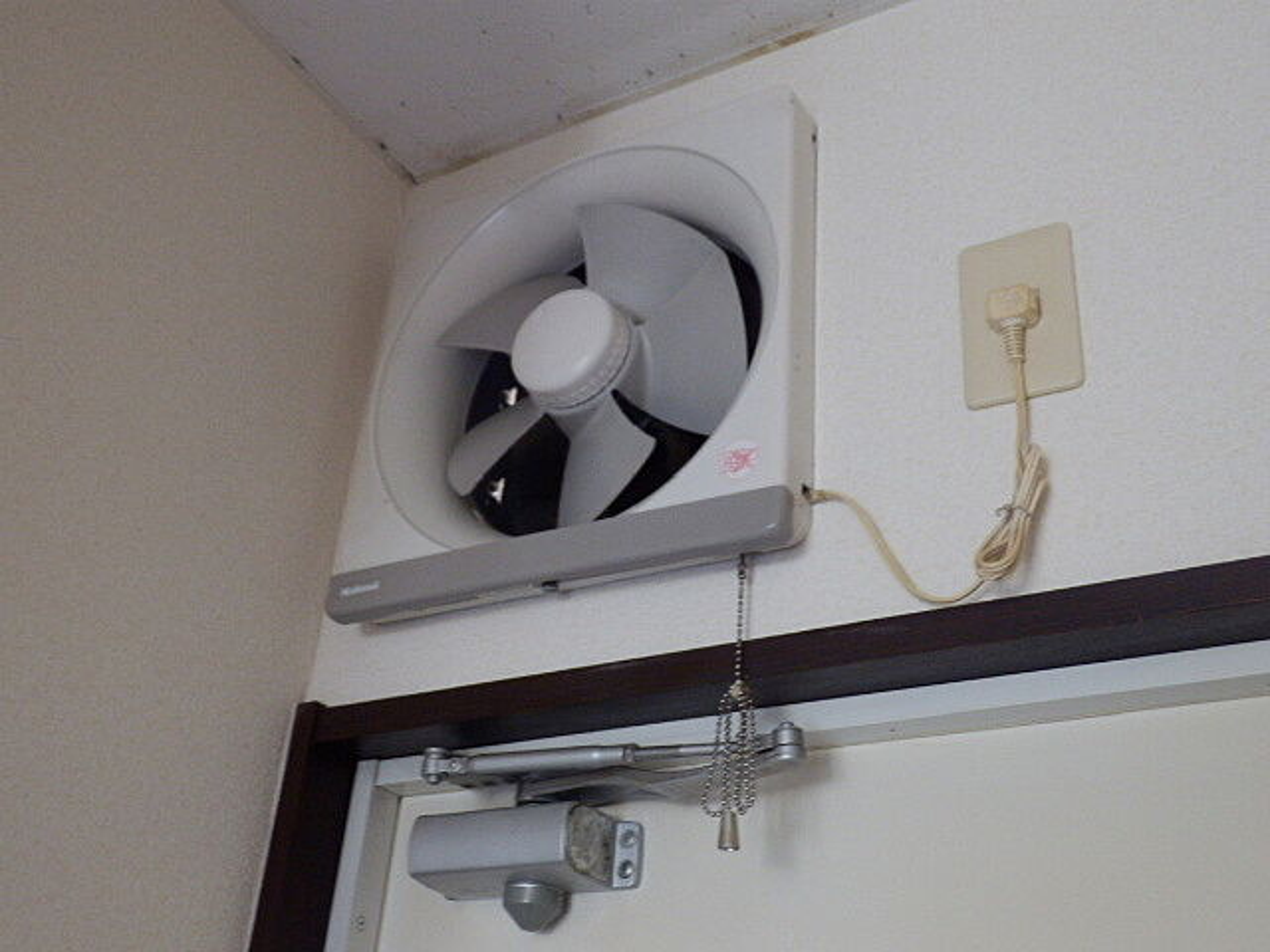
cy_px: 476
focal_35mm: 44
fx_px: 1614
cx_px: 635
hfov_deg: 42.9
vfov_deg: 32.9
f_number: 4.2
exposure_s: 1/40
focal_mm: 7.9
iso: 500
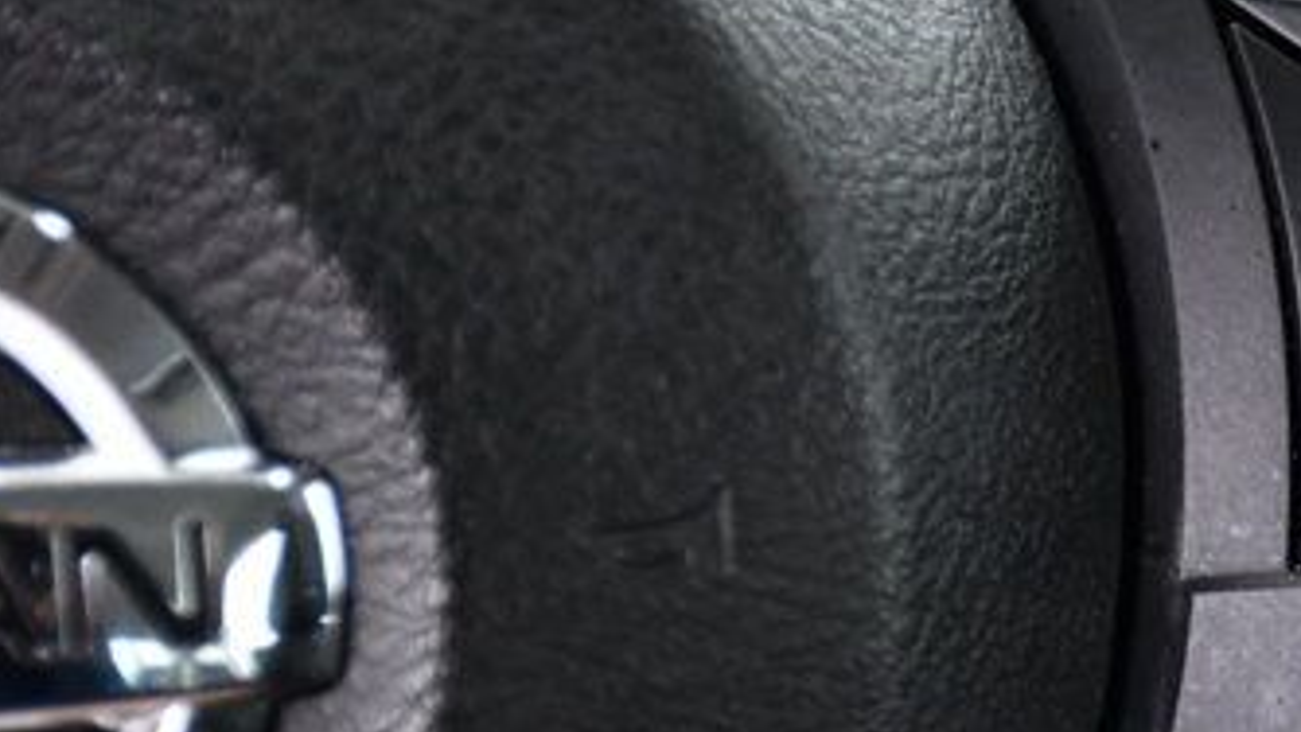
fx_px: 7970
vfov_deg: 5.3
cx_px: 1963
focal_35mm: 231
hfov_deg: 9.1
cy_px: 666
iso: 2500
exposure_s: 1/80
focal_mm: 48
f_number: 4.5
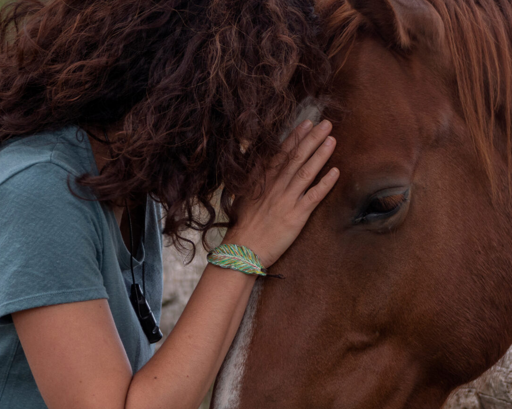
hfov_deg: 8.6
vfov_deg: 6.9
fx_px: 3394
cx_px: 309
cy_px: 250
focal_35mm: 224
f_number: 5
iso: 100
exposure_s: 1/250
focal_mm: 61
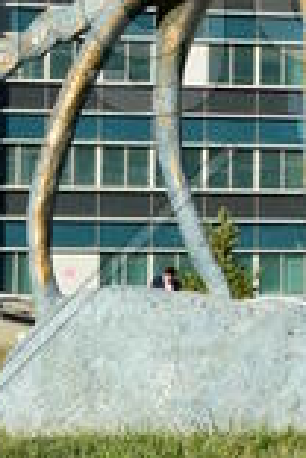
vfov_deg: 13.0
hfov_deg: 8.7
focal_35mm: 156
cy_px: -9
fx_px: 1989
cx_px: 387
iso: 100
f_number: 9
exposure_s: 1/160
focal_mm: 28
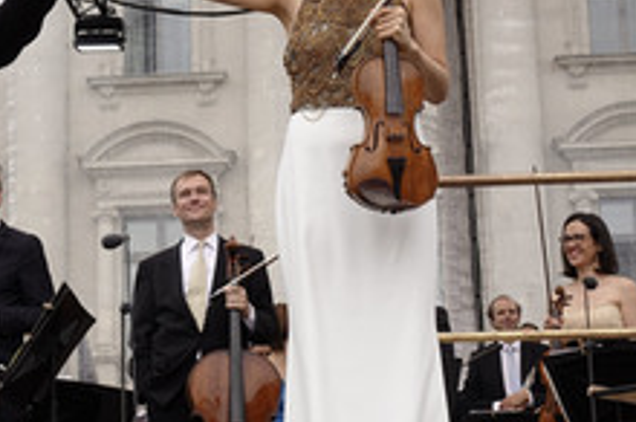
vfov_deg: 11.1
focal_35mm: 123
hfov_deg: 16.6
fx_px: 2170
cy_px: 95
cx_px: 160
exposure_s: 1/500
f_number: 4.5
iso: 200
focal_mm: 21.94
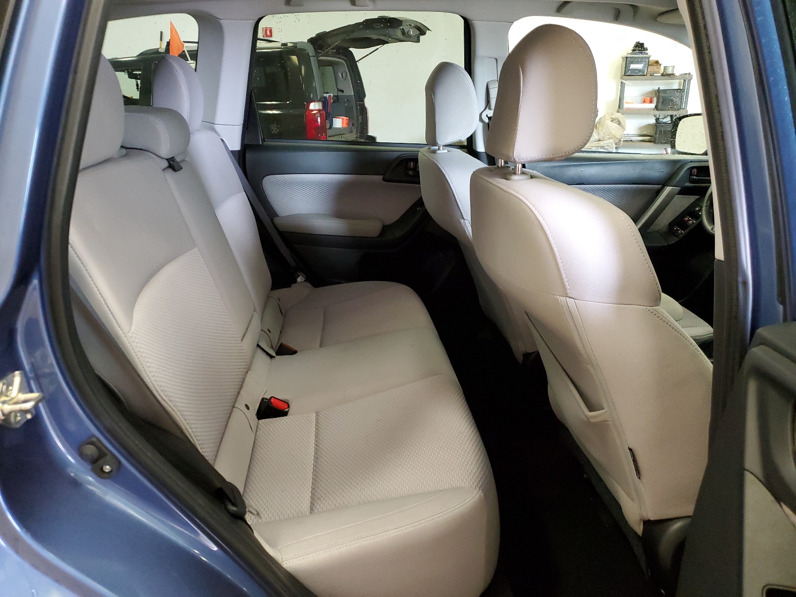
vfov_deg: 53.1
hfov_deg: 67.3
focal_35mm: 26
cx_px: 398
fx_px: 598
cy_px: 298
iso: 373
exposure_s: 1/40
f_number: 1.5
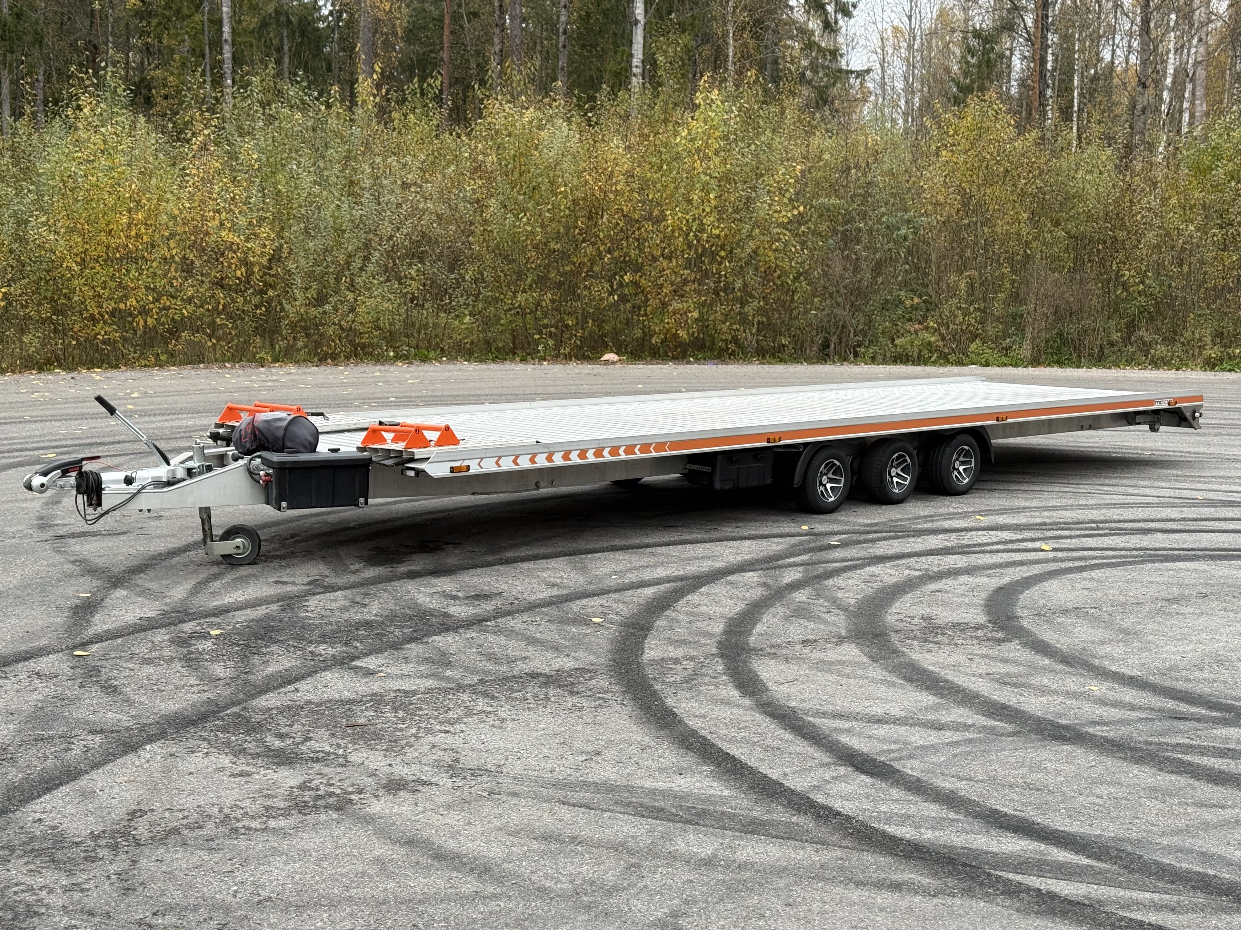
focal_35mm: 48
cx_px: 620
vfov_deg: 30.3
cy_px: 465
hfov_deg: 39.7
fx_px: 1721
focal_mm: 6.76
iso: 64
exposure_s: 1/122
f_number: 1.78
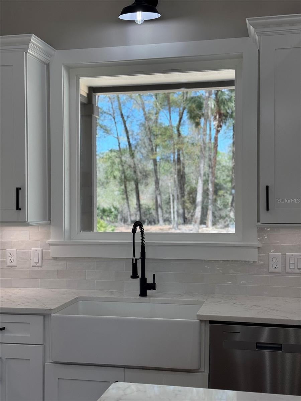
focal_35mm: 48
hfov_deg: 30.3
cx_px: 150
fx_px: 557
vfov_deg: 39.7
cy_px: 200
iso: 64
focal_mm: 6.76
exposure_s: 1/568
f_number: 1.78
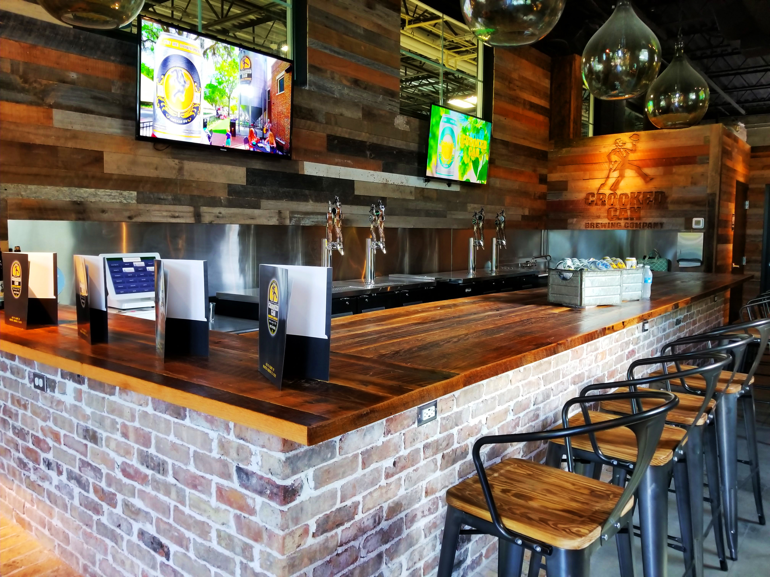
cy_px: 288
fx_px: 578
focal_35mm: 26
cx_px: 385
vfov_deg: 53.1
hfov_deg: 67.3
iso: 160
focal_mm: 4.25
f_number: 1.7
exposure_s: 1/30
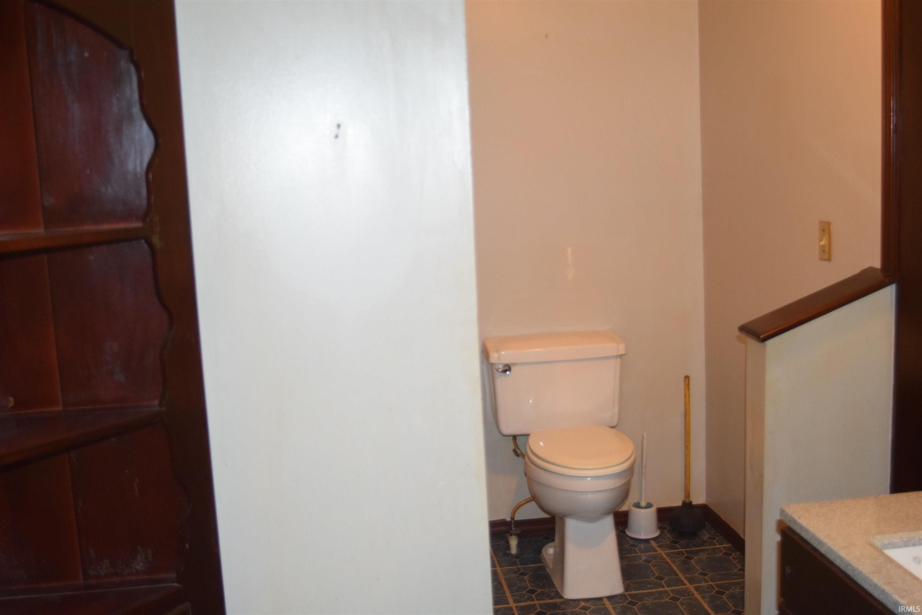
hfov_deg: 51.3
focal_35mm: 38
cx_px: 461
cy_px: 308
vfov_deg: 35.5
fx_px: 960
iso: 2200
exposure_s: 1/60
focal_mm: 25
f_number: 3.8
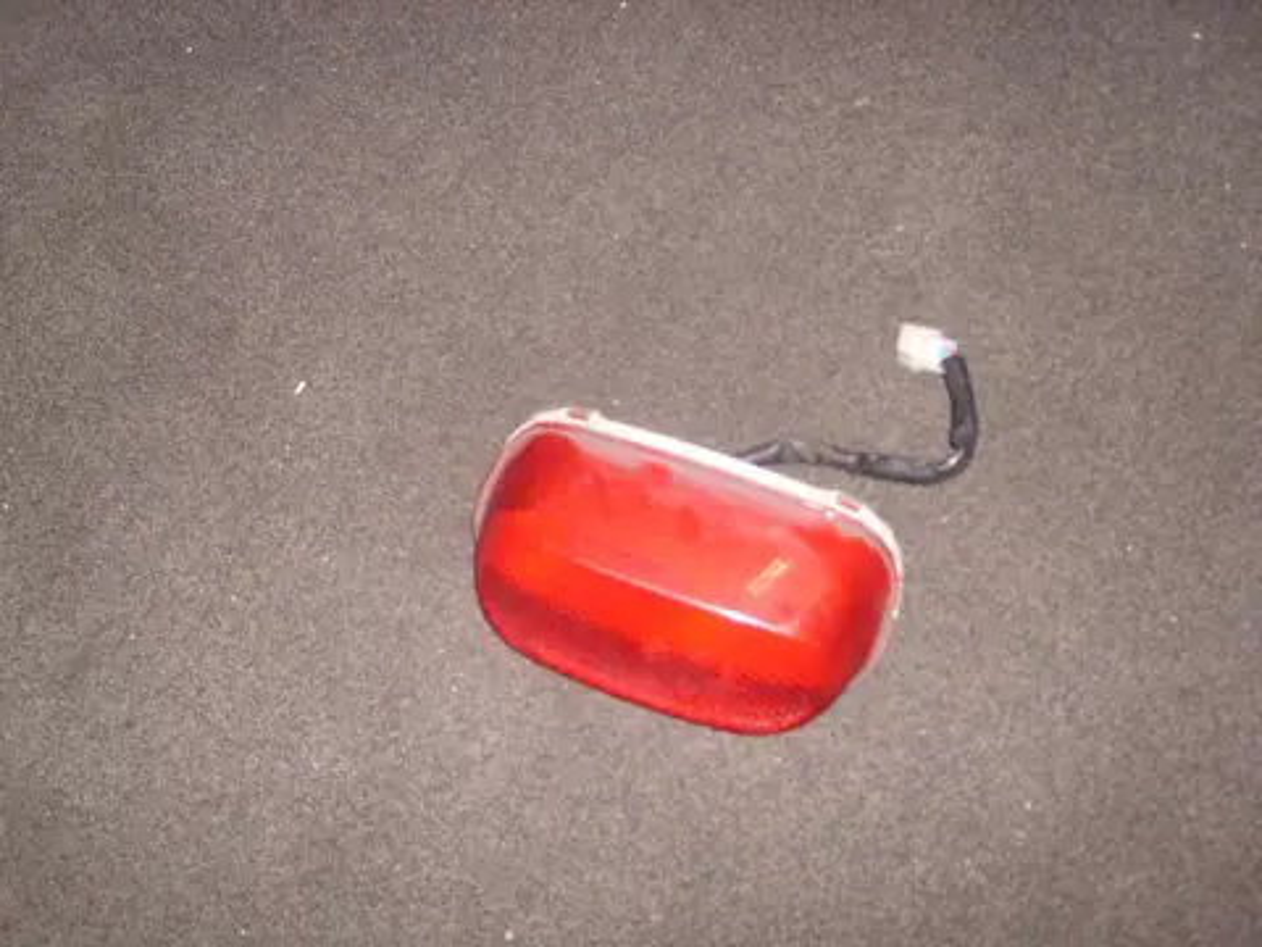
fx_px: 1276
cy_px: 474
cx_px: 631
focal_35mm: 35
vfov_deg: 40.7
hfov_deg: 52.6
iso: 50
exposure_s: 1/30
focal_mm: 5.8
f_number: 2.8
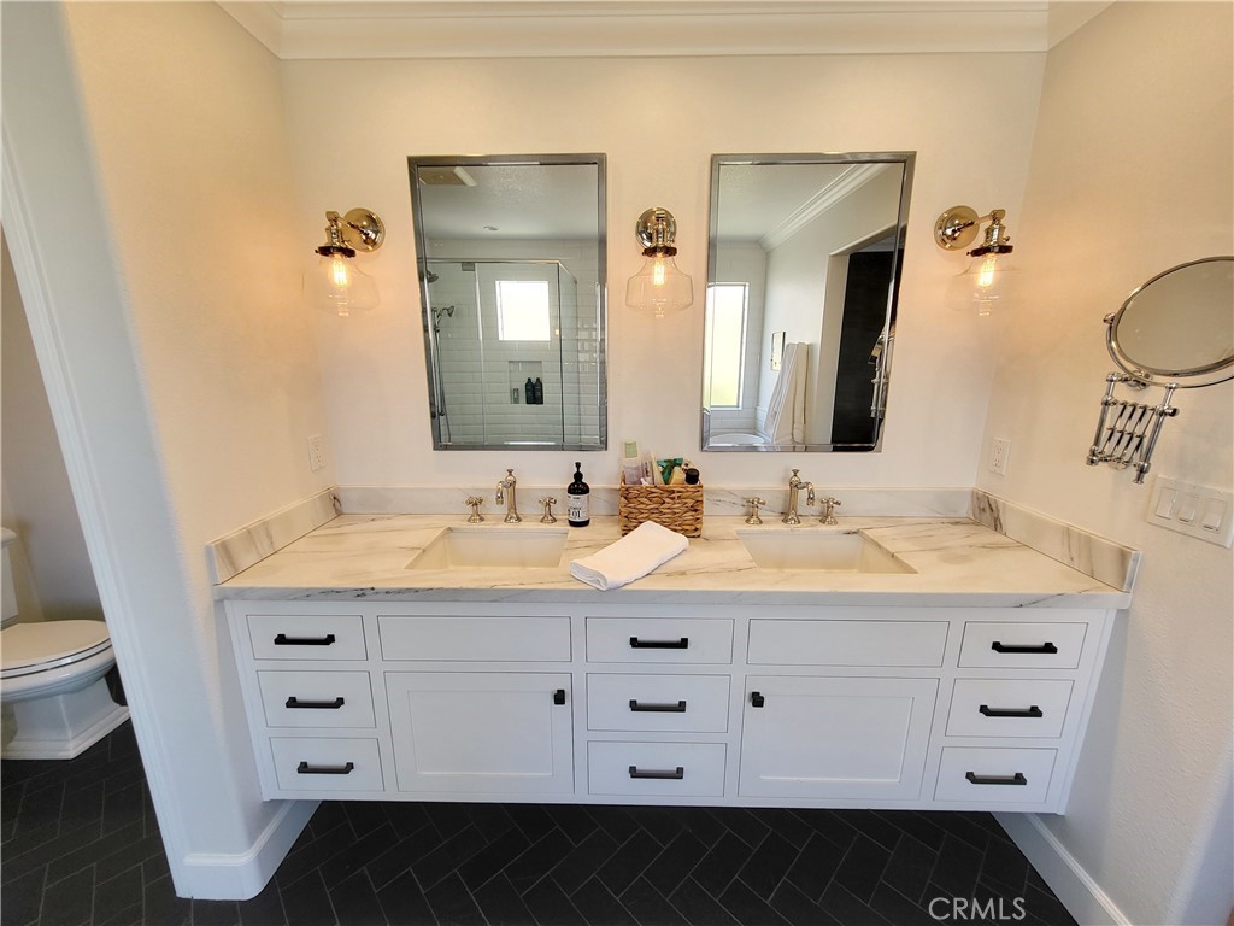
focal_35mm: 13
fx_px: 463
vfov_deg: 89.9
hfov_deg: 106.2
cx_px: 617
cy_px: 463
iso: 40
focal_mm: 1.74
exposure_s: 1/60
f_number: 2.2
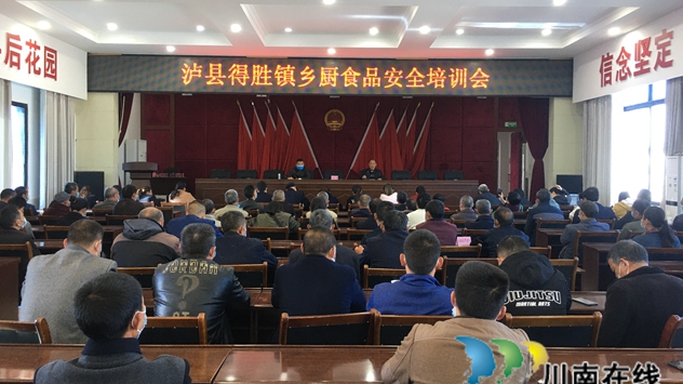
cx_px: 345
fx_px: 579
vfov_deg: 36.6
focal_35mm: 32
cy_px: 183
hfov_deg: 61.0
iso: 50
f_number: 2.2
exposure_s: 1/33
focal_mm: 4.15
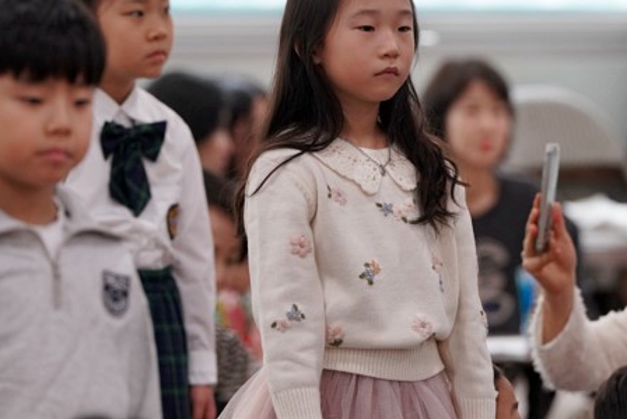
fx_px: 7003
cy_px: 107
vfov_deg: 3.4
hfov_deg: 5.1
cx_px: 386
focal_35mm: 402
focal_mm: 200
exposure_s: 1/250
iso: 1600
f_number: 4
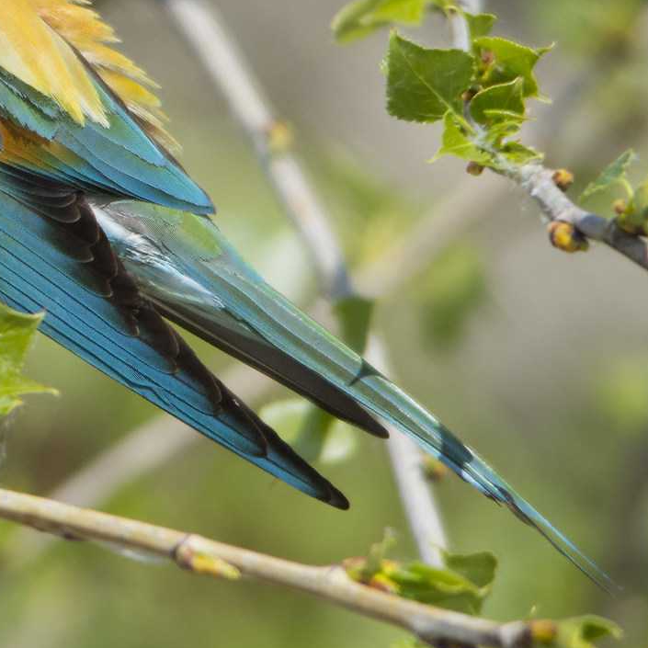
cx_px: -301
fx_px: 34924
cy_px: 27
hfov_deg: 1.1
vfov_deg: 1.1
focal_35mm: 1649
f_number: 6.3
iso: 800
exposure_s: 1/2500
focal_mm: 380
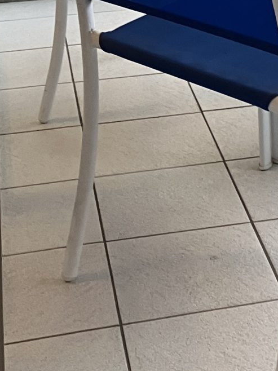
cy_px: -274
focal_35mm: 109
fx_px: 1168
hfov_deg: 13.2
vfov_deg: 15.7
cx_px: 347
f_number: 1.8
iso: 50
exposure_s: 1/50
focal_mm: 3.99
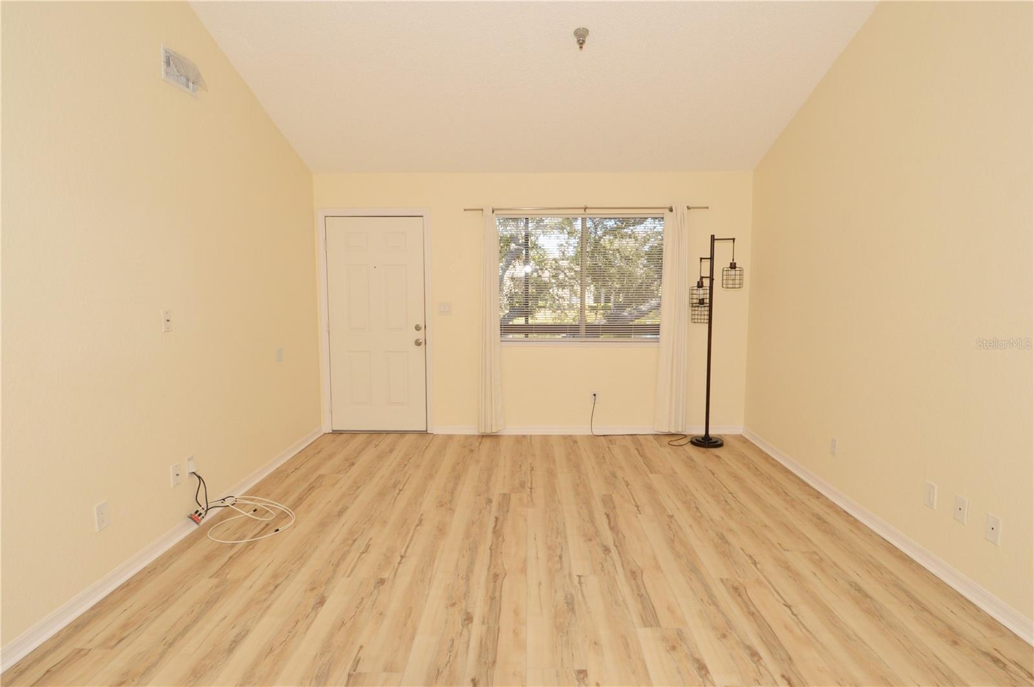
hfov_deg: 90.1
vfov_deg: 67.3
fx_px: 516
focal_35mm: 18
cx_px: 517
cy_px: 344
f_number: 8
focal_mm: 12
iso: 400
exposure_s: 1/80
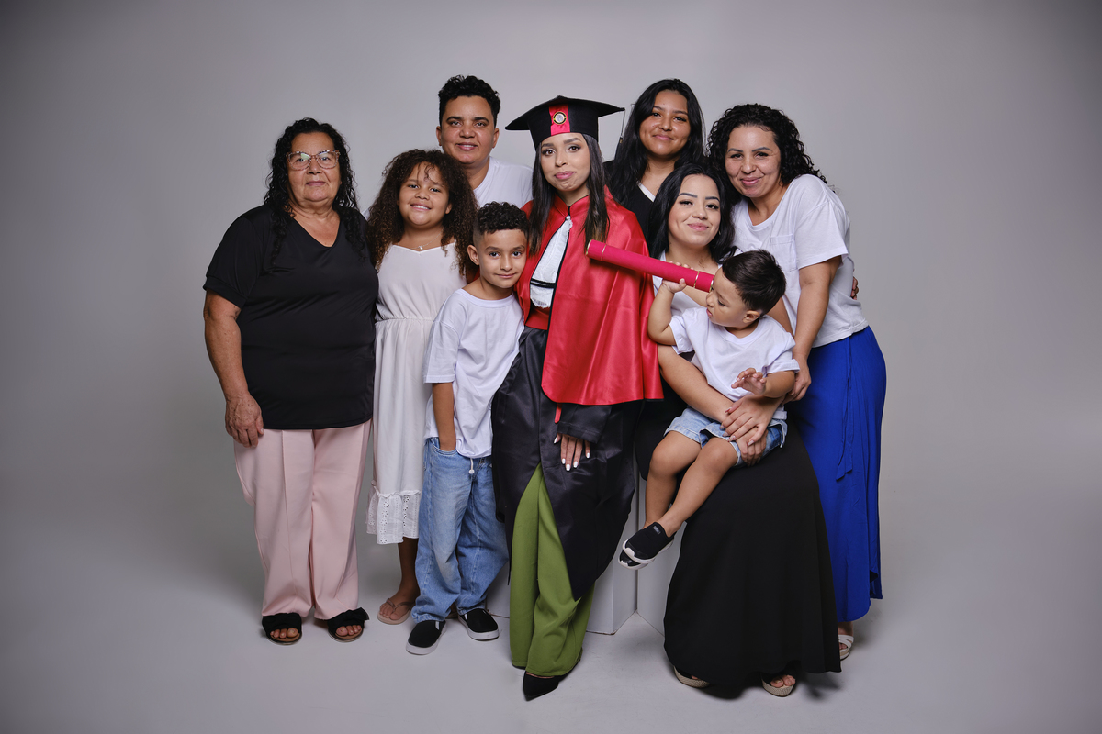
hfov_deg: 54.4
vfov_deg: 37.9
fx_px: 1071
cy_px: 367
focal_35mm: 35
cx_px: 551
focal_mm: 23
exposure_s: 1/160
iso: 160
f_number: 3.2
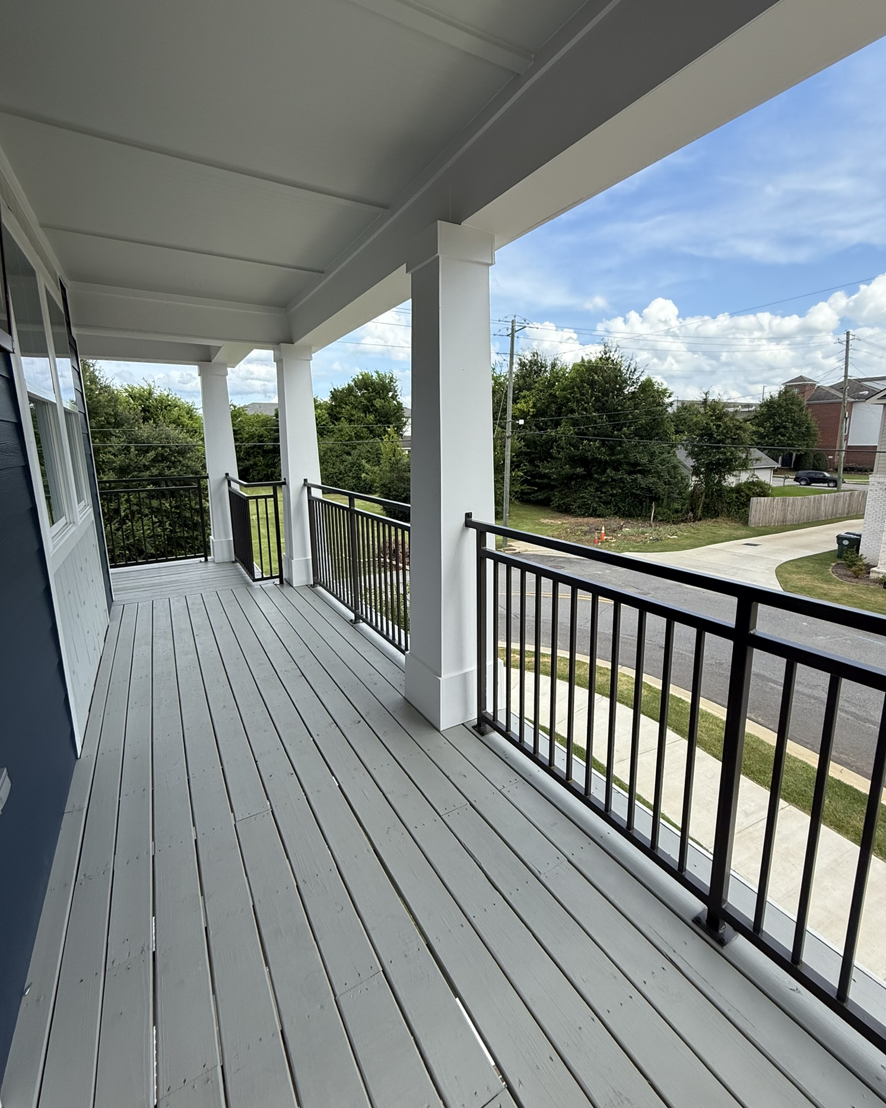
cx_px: 431
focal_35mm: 15
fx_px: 492
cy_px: 531
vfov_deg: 96.7
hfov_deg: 84.0
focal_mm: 2.22
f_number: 2.2
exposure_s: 1/1167
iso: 64
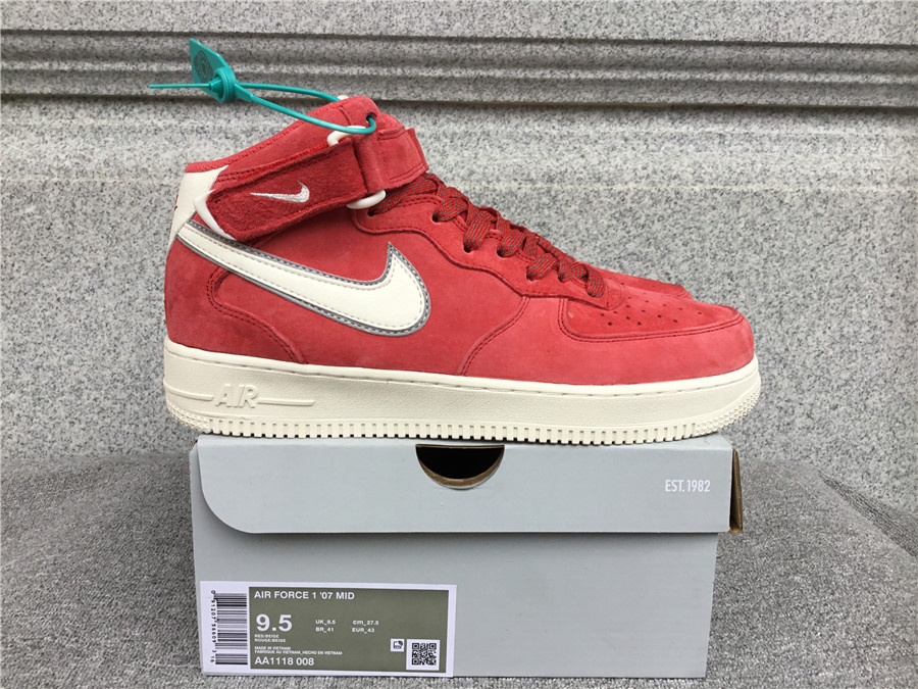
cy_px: 344
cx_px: 459
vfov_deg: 45.4
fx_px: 822
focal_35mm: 31
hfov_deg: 58.4
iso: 25
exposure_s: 1/107
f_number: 2.4
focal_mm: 3.3
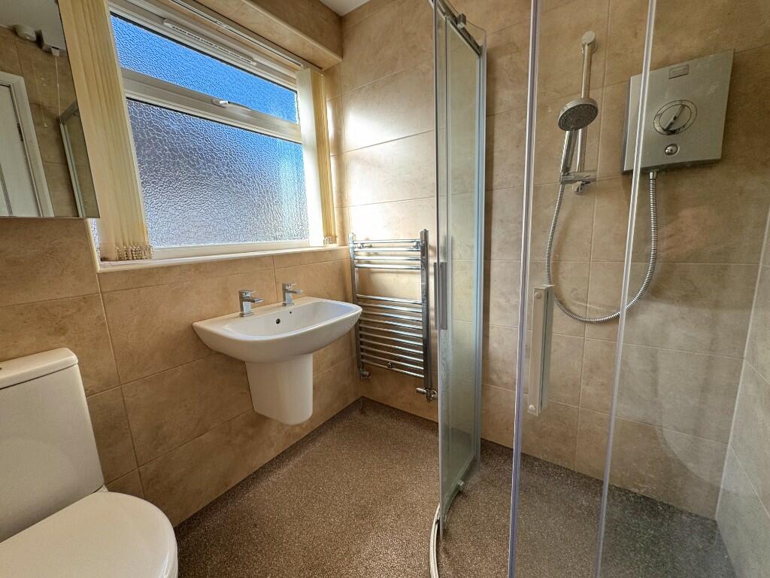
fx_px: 311
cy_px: 289
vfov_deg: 85.7
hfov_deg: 102.1
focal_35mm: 14
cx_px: 385
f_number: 2.2
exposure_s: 1/99
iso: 100
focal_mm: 2.22
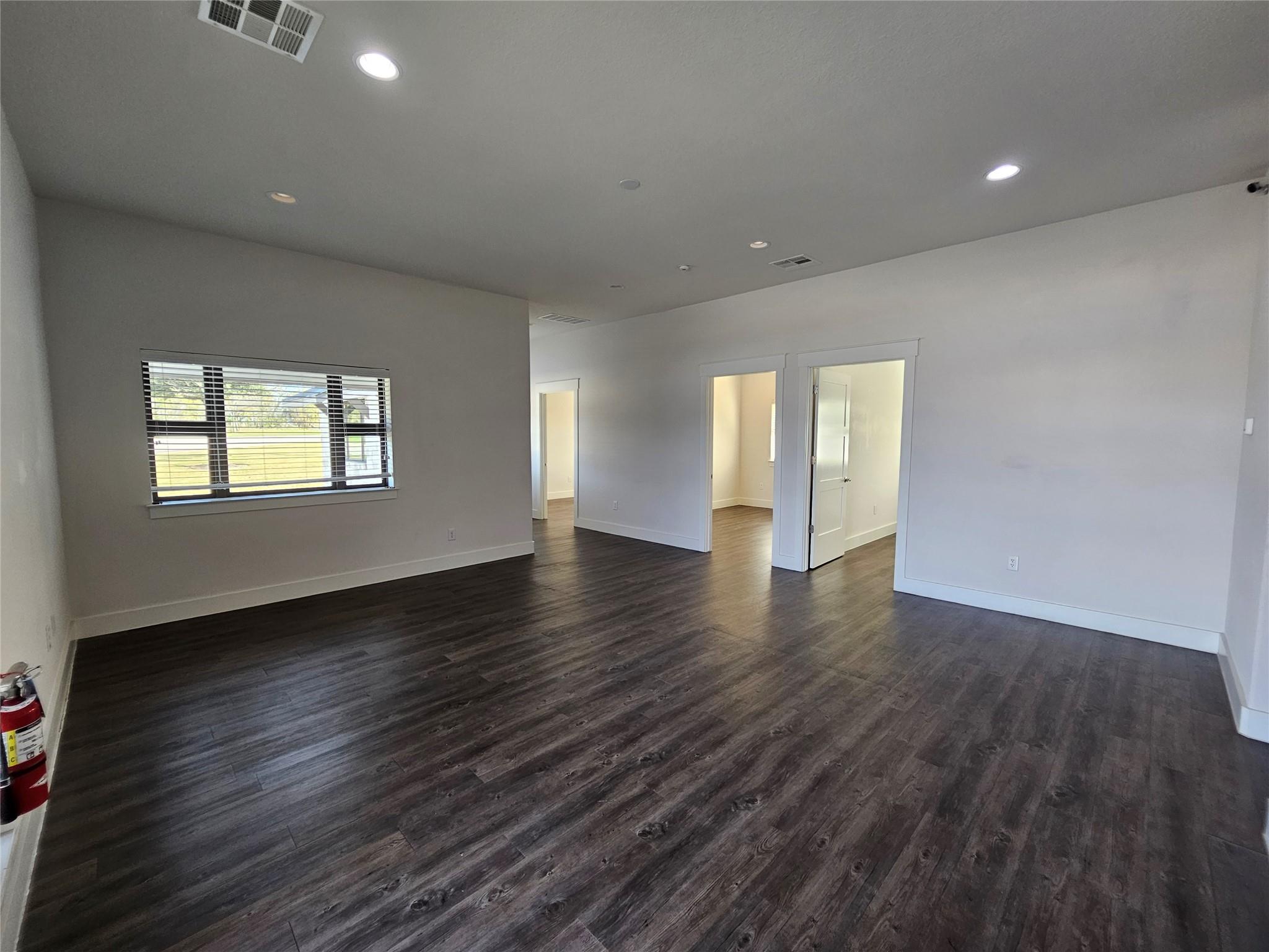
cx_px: 634
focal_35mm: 13
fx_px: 477
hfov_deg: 106.2
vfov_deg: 89.9
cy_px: 476
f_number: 2.2
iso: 100
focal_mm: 2.2
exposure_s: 1/60
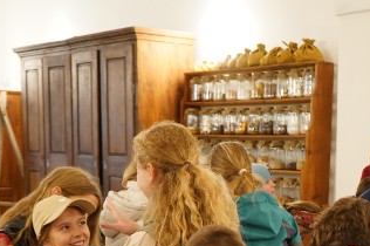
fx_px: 780
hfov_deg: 26.1
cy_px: 265
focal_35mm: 76
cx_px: 306
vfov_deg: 17.4
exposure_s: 1/80
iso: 2500
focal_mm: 30
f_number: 3.5
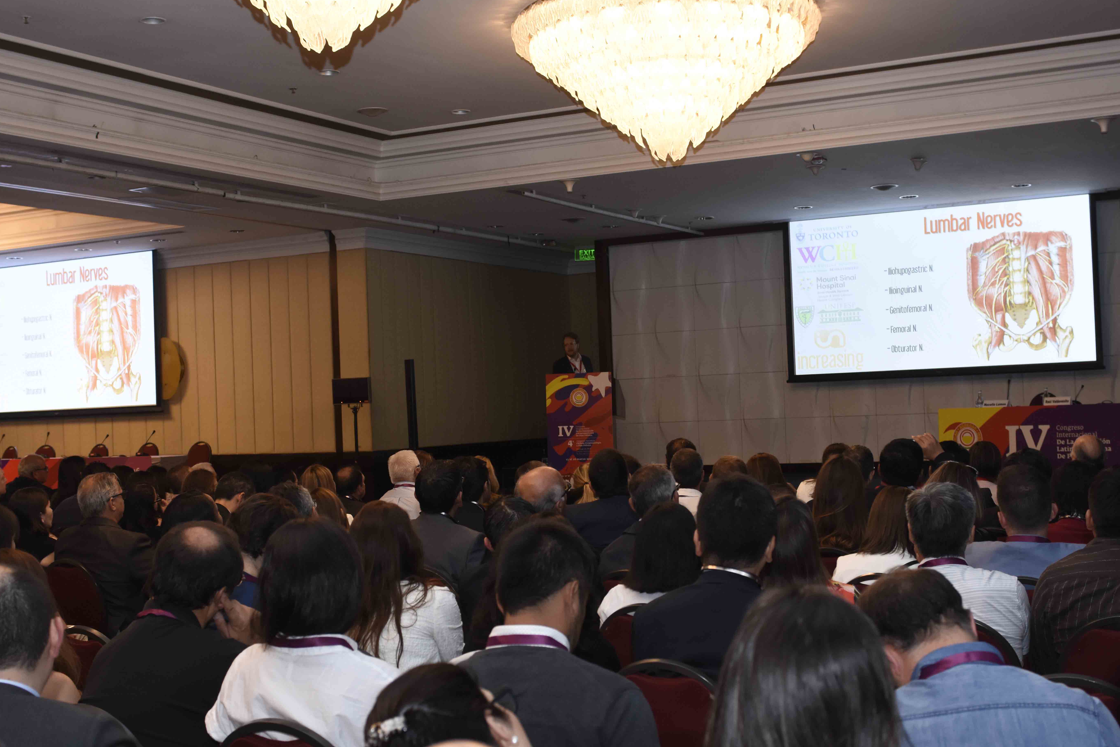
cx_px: 533
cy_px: 384
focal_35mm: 46
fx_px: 1431
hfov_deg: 42.7
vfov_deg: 29.2
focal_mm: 28
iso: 800
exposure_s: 1/40
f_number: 5
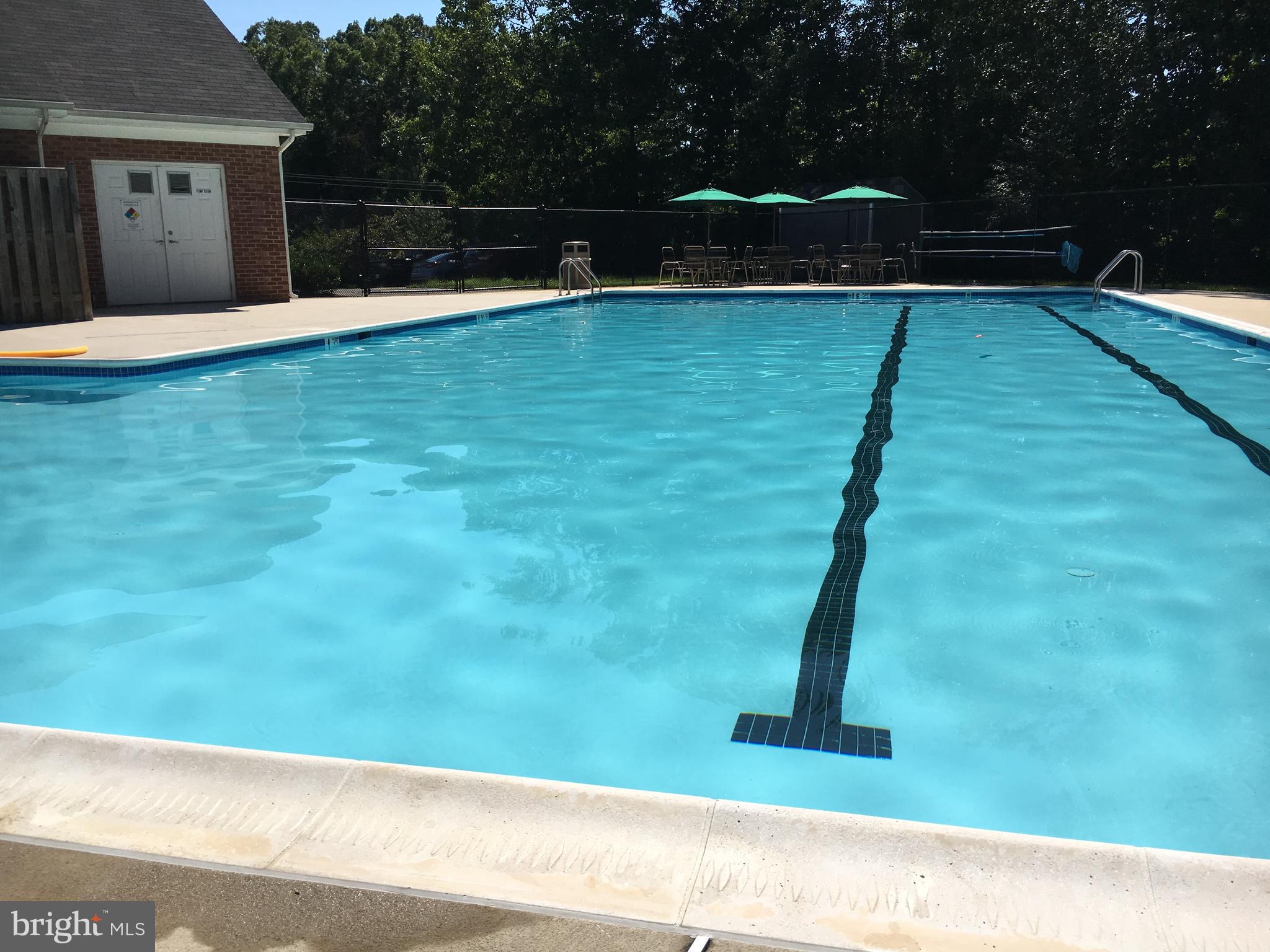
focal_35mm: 29
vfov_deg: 48.2
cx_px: 635
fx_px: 1064
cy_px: 476
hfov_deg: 61.7
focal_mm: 4.15
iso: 25
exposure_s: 1/3344
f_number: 2.2
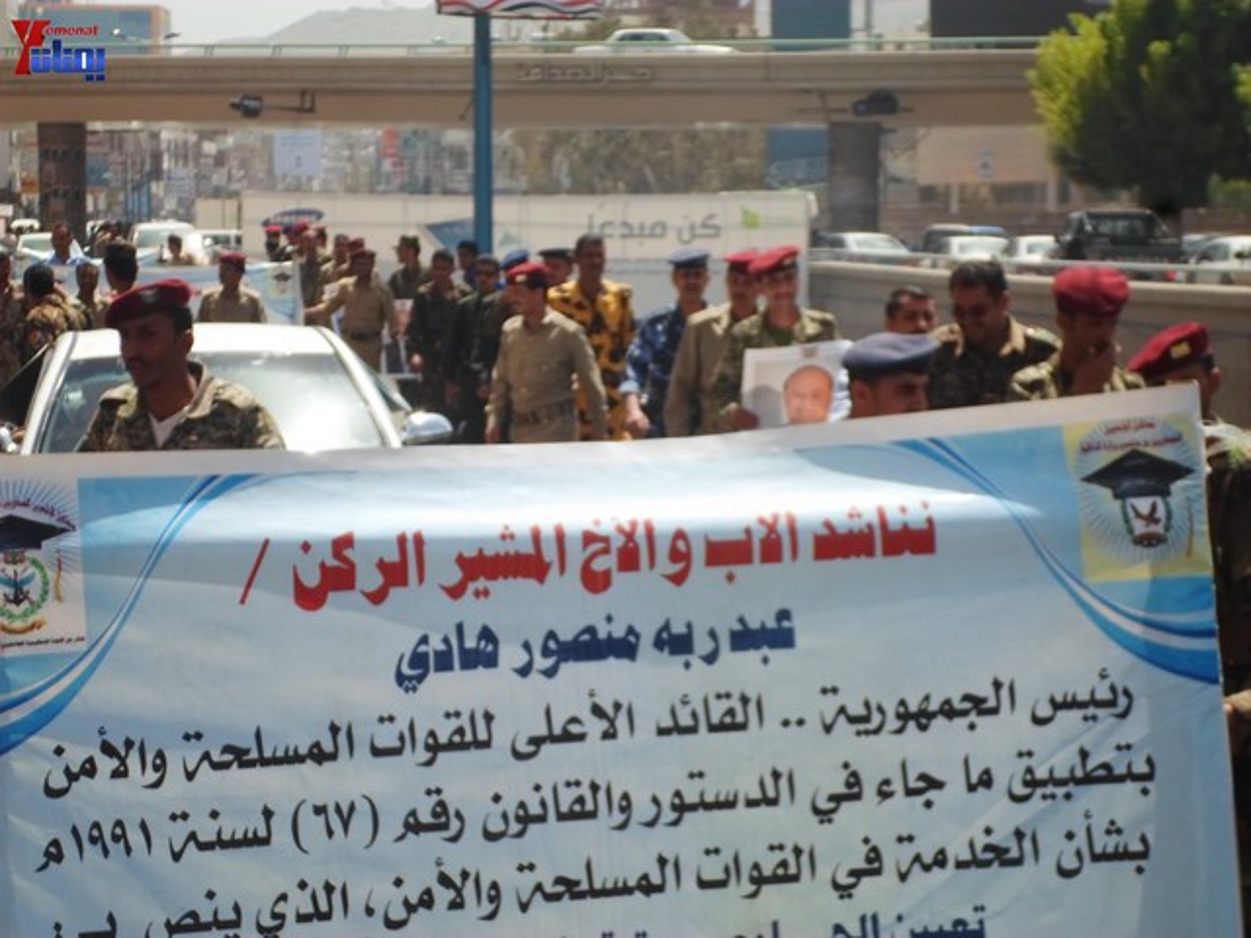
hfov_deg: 15.8
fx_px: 4517
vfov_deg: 11.9
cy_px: 469
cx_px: 626
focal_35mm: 125
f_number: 6.3
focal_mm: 22.5
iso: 80
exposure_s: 1/350
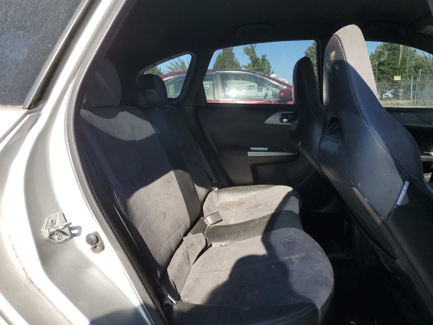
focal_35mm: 26
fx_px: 325
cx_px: 216
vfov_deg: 53.1
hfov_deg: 67.3
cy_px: 162
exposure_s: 1/1250
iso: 50
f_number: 1.5
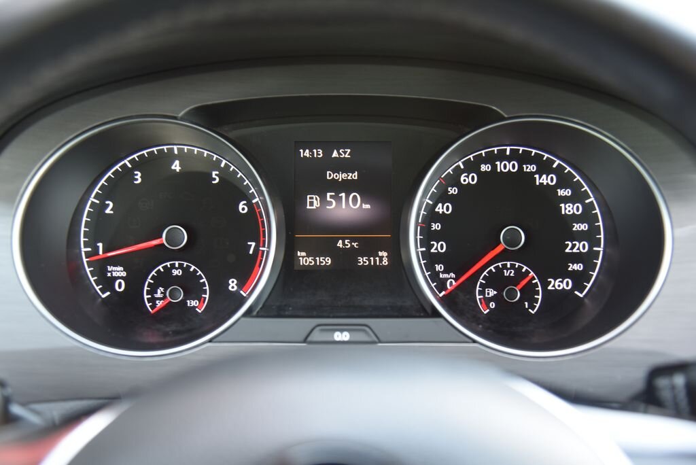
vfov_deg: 27.0
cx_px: 348
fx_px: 967
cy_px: 232
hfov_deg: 39.6
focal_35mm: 50
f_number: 4
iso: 500
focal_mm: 50
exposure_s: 1/13
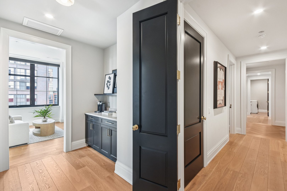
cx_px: 144
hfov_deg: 100.4
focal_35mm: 15
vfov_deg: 77.3
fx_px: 120
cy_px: 96
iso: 400
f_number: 8
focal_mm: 10
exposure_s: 1/6
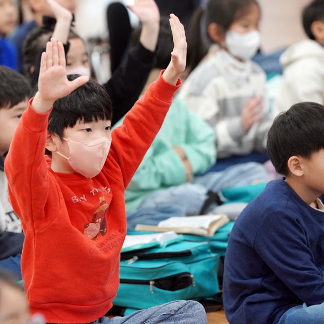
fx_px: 2711
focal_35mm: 256
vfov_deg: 6.8
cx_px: 130
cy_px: 162
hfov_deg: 6.8
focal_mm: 200
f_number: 4
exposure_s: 1/250
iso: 4000
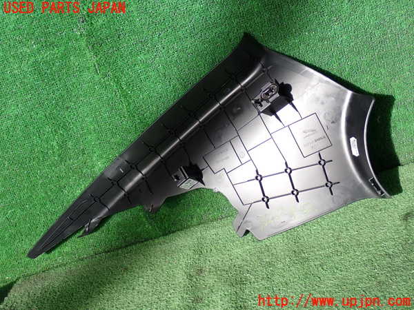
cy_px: 155
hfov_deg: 33.2
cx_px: 207
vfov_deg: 25.2
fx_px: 694
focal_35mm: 58
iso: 100
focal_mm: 10.35
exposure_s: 1/250
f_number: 3.5
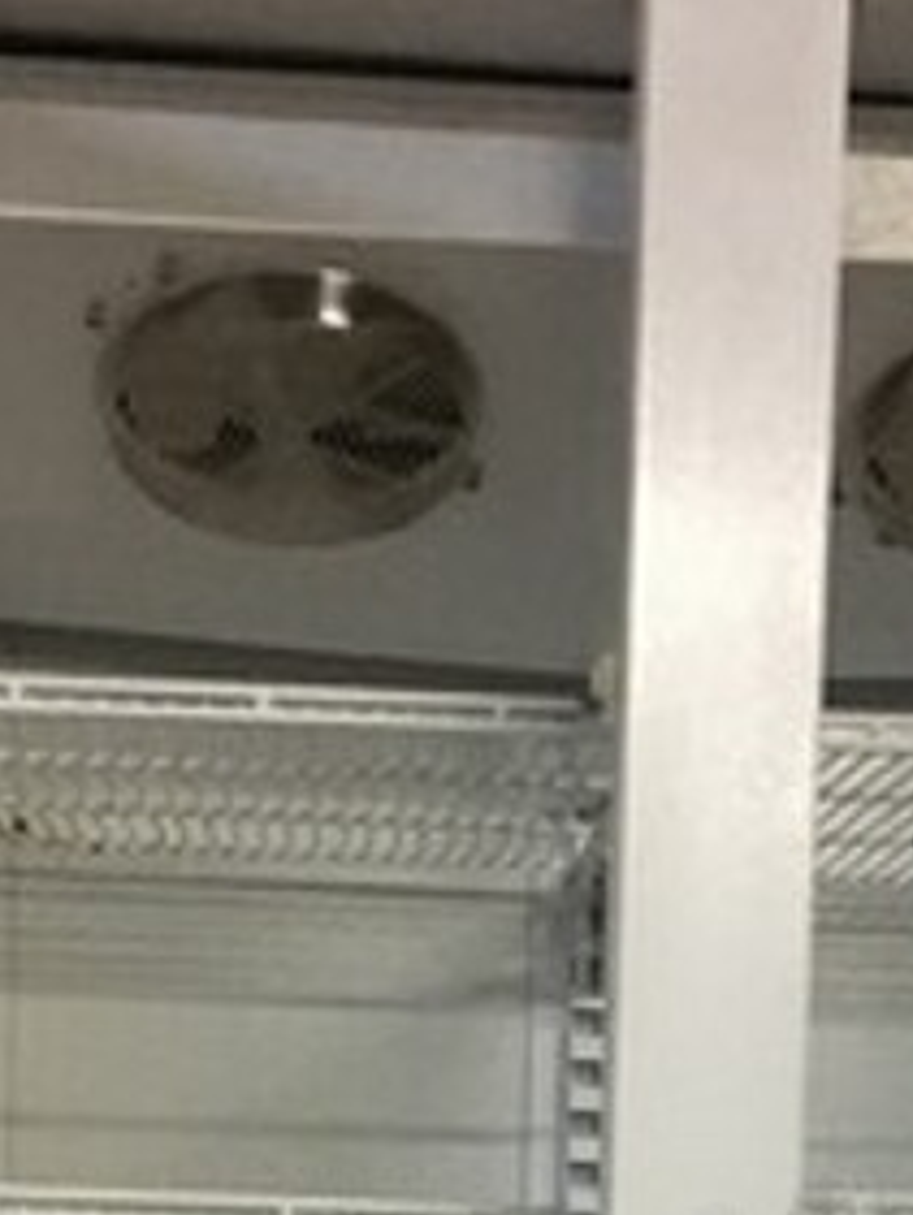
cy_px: 1403
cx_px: 584
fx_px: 2952
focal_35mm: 84
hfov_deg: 17.6
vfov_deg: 21.8
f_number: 2.2
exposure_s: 1/4
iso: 80
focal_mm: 4.15
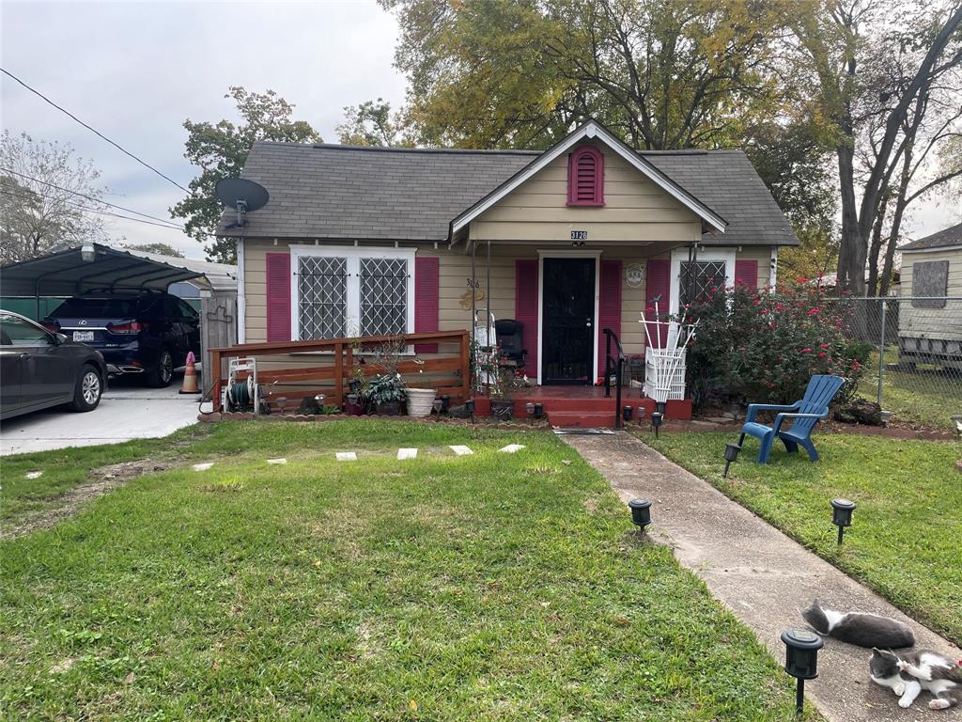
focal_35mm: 26
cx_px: 481
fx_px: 723
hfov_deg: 67.3
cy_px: 361
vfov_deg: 53.1
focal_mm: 4.2
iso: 32
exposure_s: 1/1072
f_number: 1.6
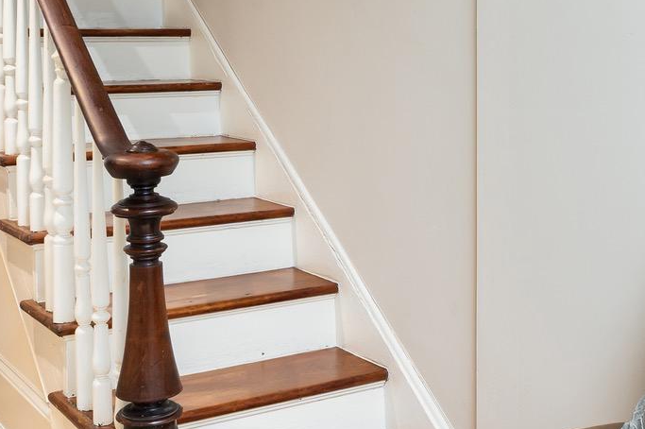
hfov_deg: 33.3
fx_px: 1074
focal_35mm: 60
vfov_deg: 22.0
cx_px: 396
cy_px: 34
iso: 800
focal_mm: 20
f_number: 14
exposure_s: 1/10
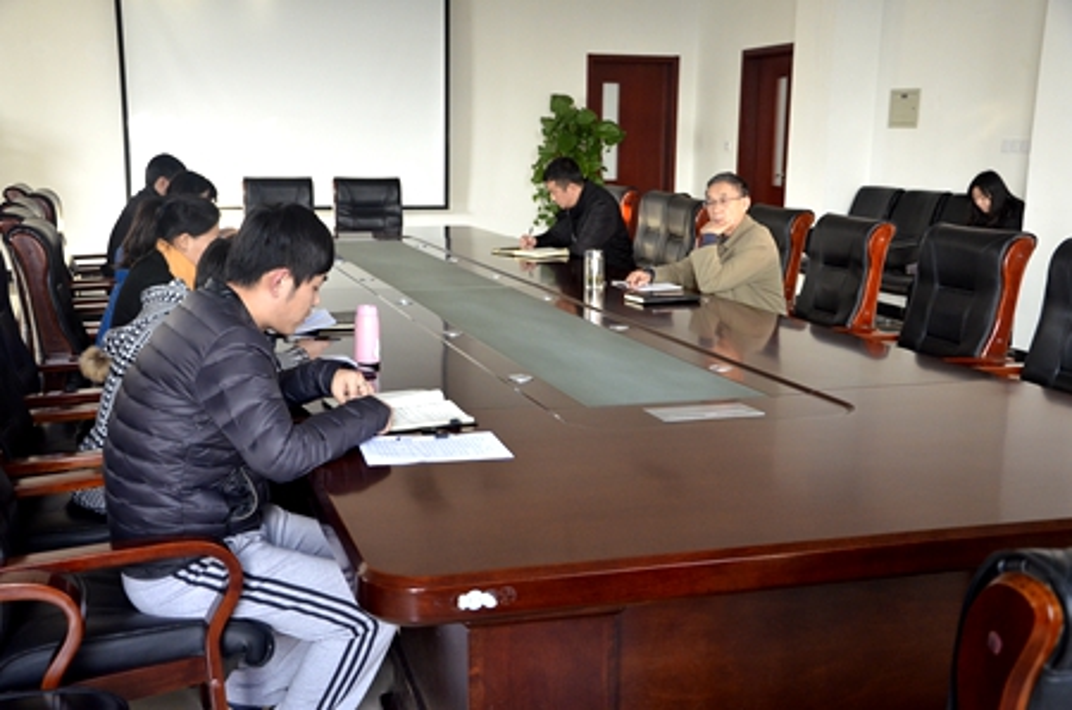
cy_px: 355
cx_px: 536
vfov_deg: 31.8
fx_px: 1248
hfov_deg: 46.5
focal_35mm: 42
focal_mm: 28
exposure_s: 1/125
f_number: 5.6
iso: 1600
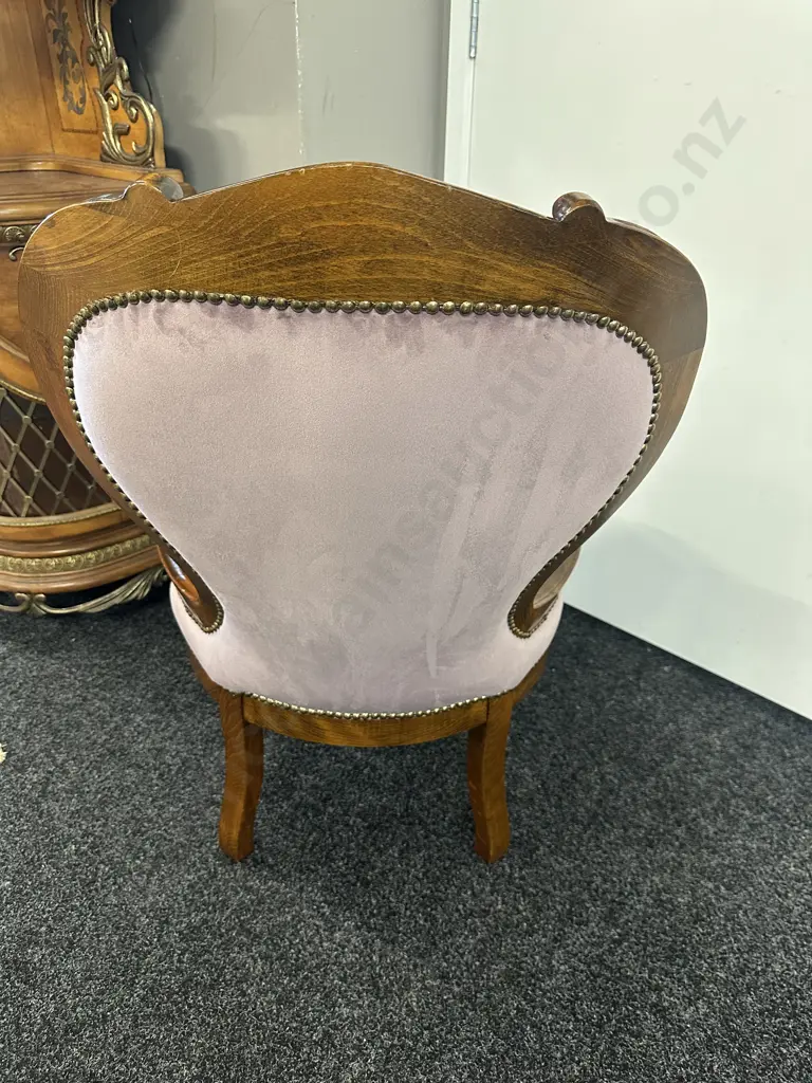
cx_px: 406
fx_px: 751
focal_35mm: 24
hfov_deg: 56.8
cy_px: 542
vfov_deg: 71.6
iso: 320
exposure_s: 1/50
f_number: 1.78
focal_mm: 6.86
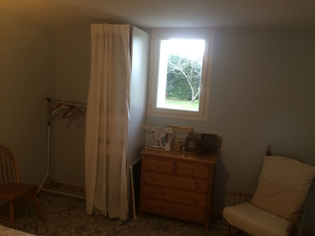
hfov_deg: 61.7
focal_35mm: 29
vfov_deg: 48.2
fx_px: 264
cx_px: 158
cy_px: 118
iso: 125
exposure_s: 1/33
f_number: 2.2
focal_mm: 4.15
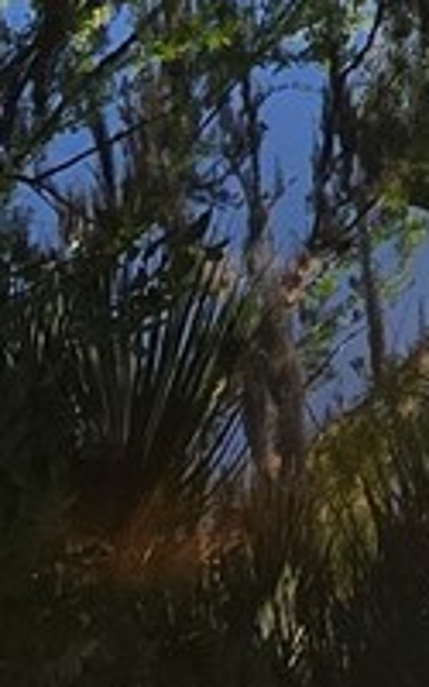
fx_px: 2058
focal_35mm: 110
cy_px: -471
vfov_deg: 16.5
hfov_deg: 10.5
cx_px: 961
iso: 50
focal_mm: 2.2
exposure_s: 1/149
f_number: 2.2
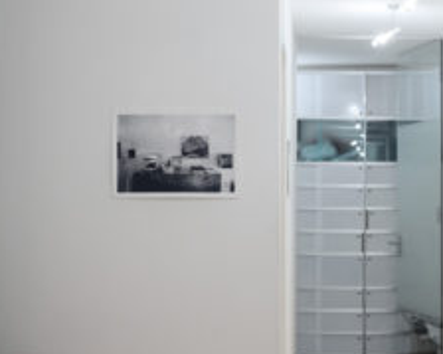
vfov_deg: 16.3
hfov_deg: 20.2
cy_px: 197
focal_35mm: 94
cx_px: 354
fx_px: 1232
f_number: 10
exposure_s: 1/5
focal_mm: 35
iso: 400
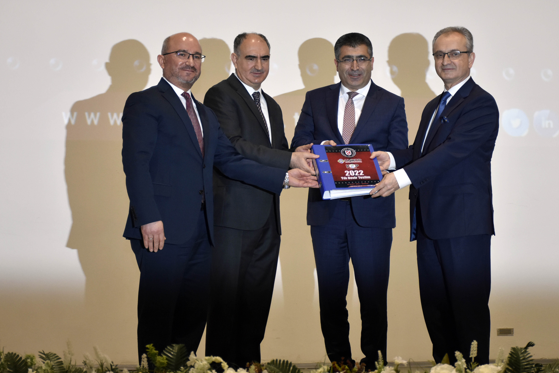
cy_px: 178
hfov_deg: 24.2
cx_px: 311
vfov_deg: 16.3
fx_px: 1304
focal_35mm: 84
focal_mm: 48
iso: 1400
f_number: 4.5
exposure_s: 1/60
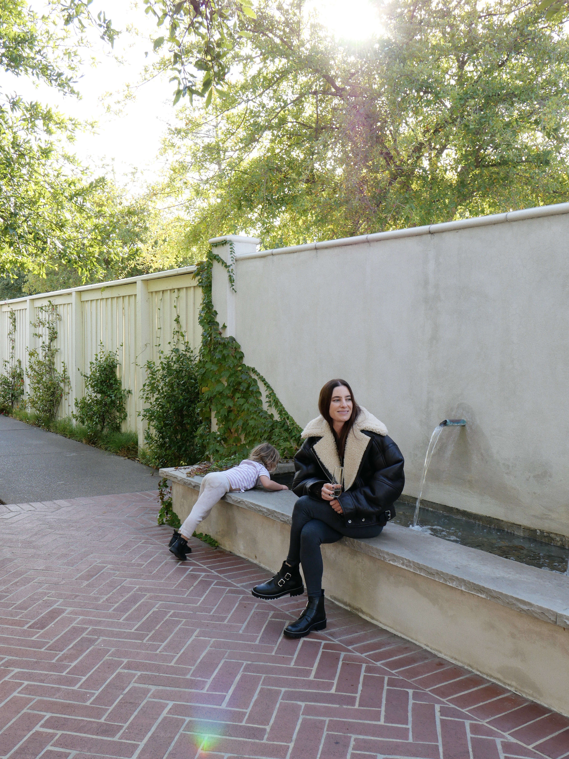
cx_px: 284
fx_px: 723
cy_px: 380
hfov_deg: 42.9
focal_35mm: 33
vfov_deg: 55.4
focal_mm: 14.9
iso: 200
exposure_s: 1/100
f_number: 5.6
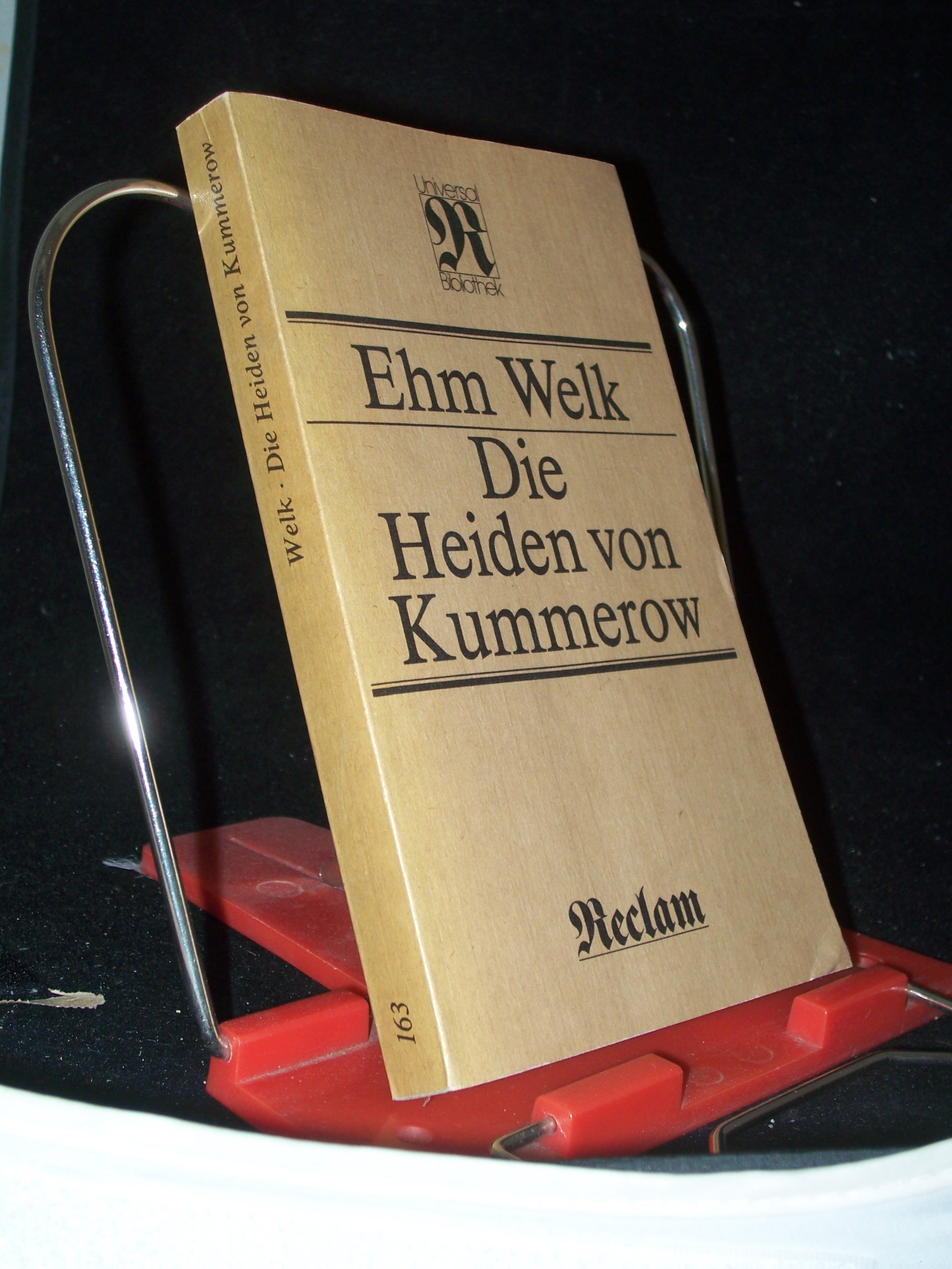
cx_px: 476
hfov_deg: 27.5
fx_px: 1943
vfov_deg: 36.2
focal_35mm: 53
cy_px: 634
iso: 80
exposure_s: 1/80
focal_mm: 8.7
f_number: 3.2
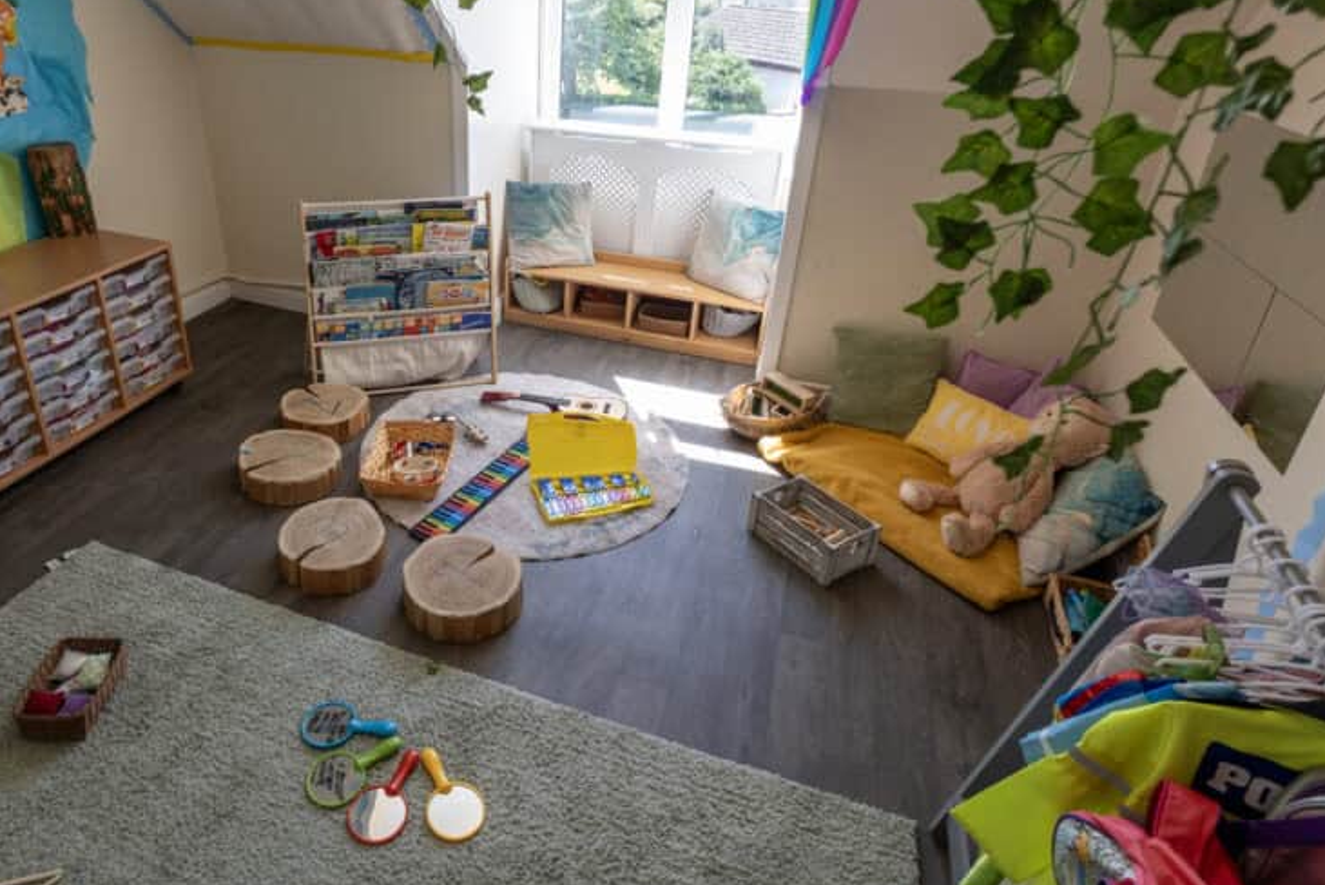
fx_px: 773
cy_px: 365
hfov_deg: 80.1
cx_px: 520
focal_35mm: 21
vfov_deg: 59.2
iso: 125
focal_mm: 10
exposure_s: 1/50
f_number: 4.5
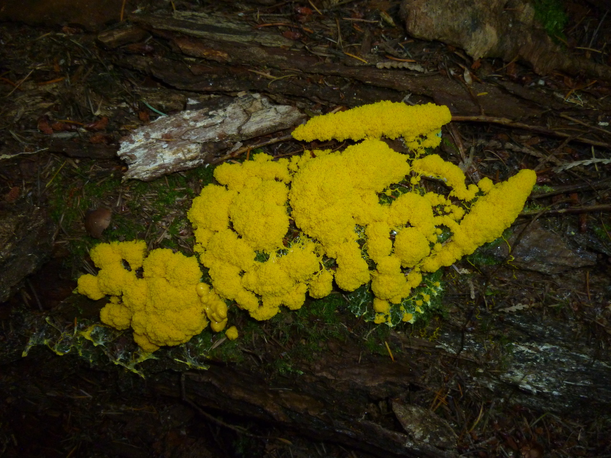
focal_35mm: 25
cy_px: 229
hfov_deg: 69.4
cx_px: 306
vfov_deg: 54.9
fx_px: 441
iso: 250
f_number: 3.3
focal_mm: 4.5
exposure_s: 1/30
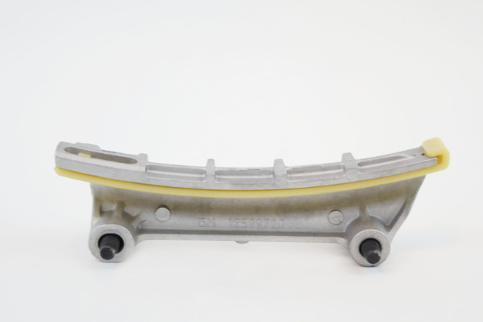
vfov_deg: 16.6
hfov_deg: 24.6
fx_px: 1107
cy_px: 161
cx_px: 242
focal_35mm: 82
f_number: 5.6
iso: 900
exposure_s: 1/60
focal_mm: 55
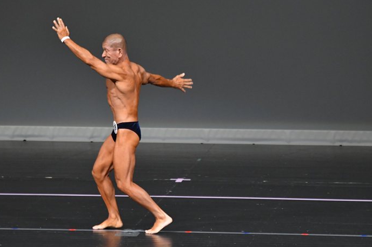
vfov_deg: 3.9
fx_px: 3666
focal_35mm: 355
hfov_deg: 5.8
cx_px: 178
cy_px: 135
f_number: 5.6
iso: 4000
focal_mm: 210
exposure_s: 1/400
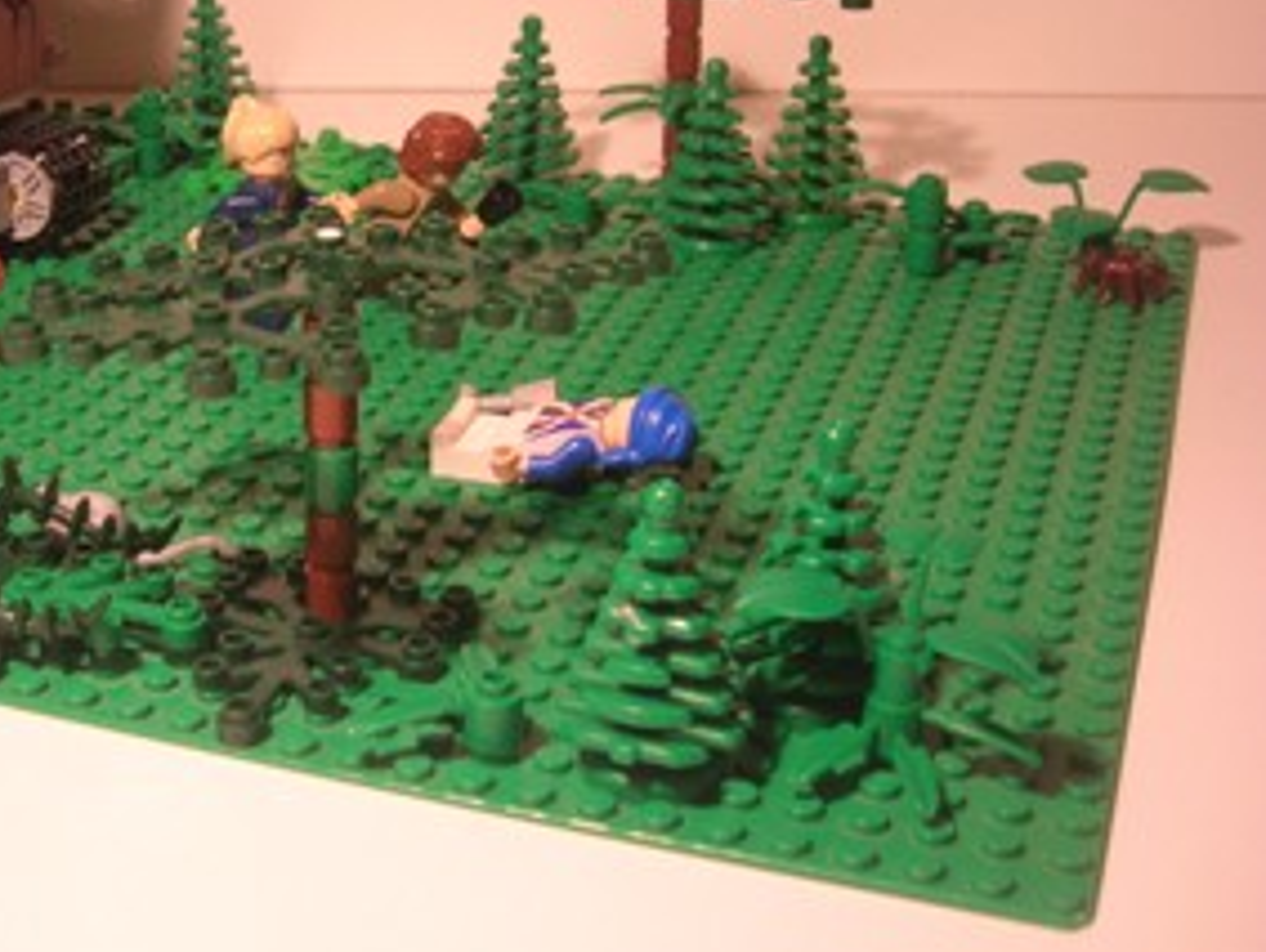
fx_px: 2197
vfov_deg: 24.1
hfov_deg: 30.9
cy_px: 212
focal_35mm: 60
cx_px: 157
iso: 50
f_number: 2.9
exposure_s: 1/11.1
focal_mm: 5.7
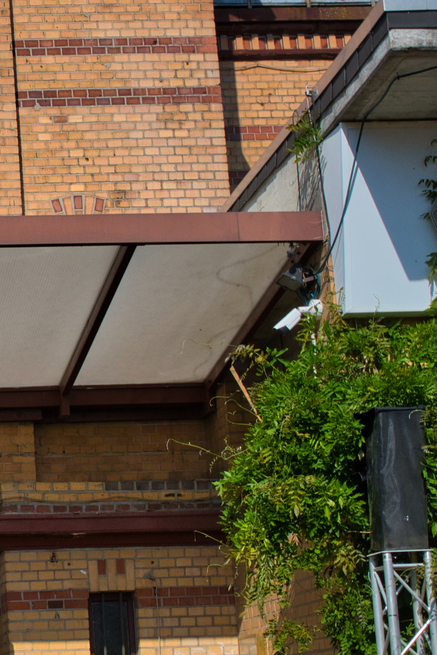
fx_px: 1621
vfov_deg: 22.9
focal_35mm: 89
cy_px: 370
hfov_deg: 14.2
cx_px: -255
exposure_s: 1/50
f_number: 10
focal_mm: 28
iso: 800
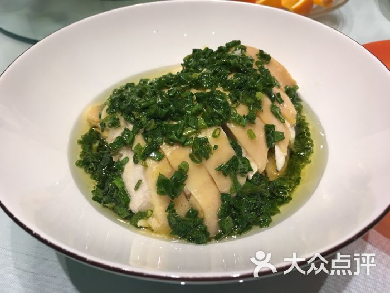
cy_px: 146
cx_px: 195
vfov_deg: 48.2
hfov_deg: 61.7
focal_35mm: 29
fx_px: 327
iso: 32
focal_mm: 4.15
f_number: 2.2
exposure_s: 1/33
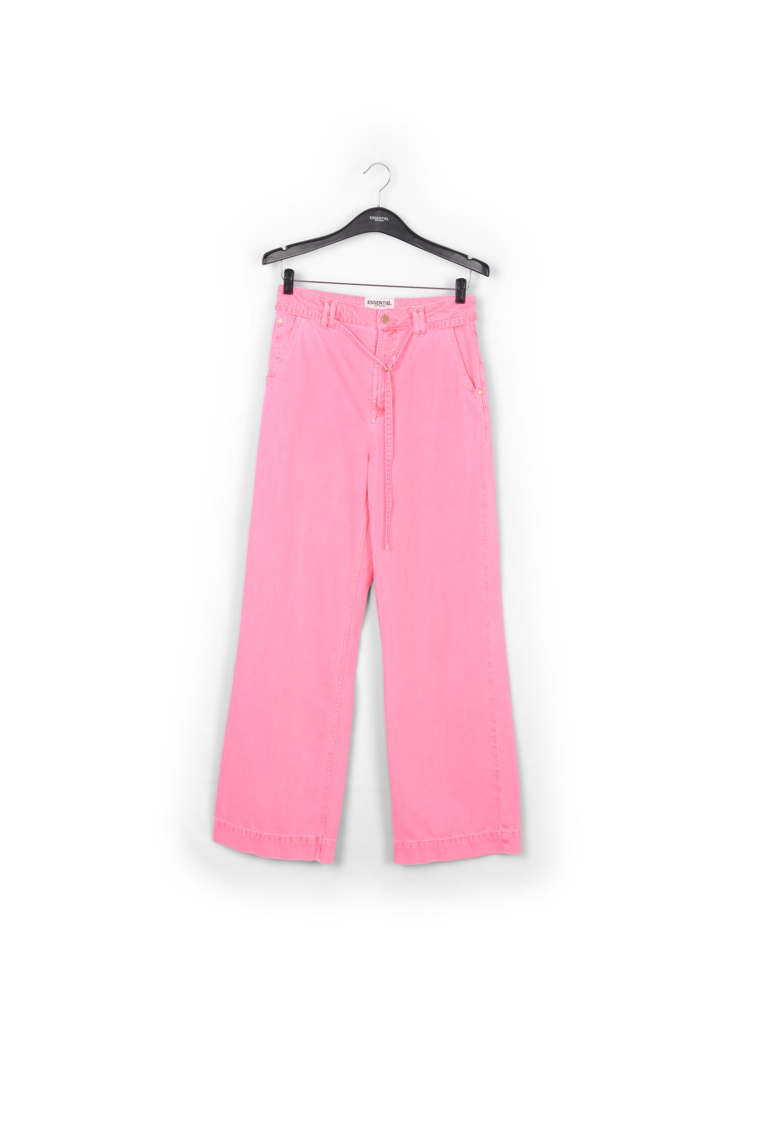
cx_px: 380
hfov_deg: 35.9
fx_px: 1170
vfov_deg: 51.9
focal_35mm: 37
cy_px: 569
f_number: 13
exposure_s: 1/125
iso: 100
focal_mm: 37
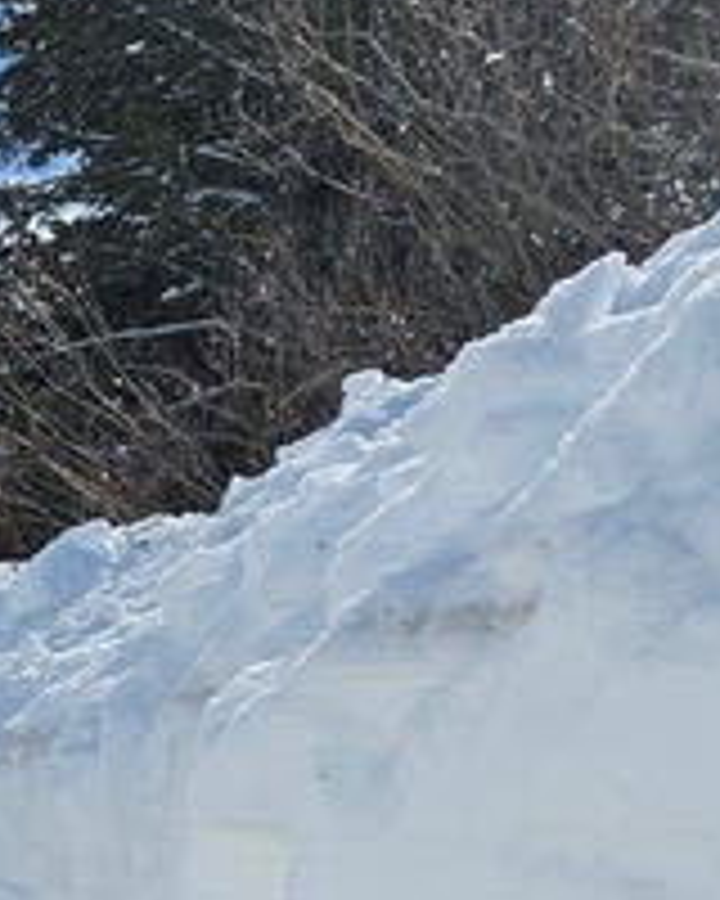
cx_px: -450
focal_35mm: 72
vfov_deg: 24.4
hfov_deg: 18.2
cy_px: 1022
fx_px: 1918
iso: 25
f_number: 1.8
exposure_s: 1/4279
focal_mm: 5.4
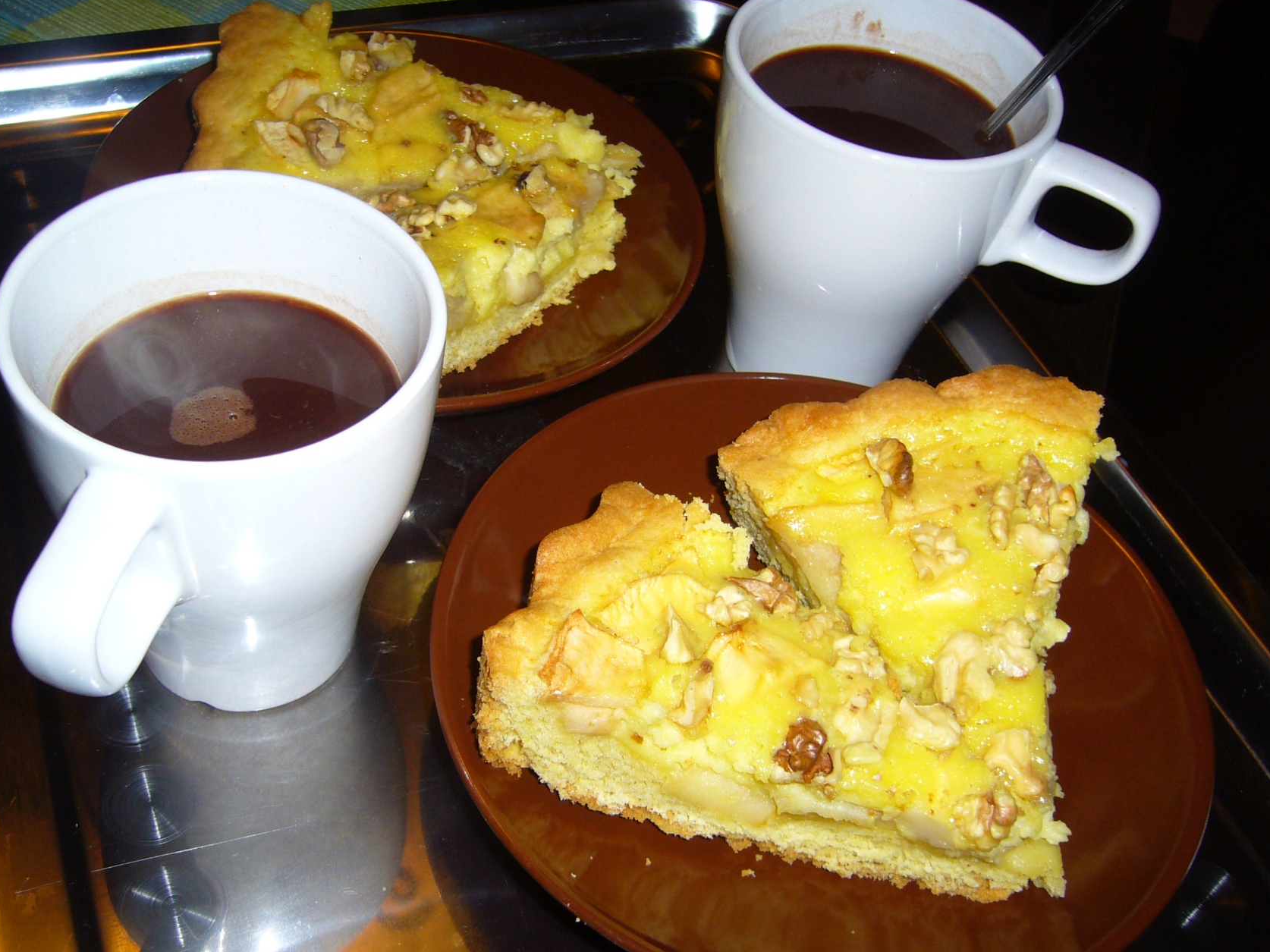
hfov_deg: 48.9
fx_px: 1394
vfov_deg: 37.7
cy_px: 487
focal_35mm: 38
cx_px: 584
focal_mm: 5.8
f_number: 2.8
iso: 100
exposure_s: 1/30
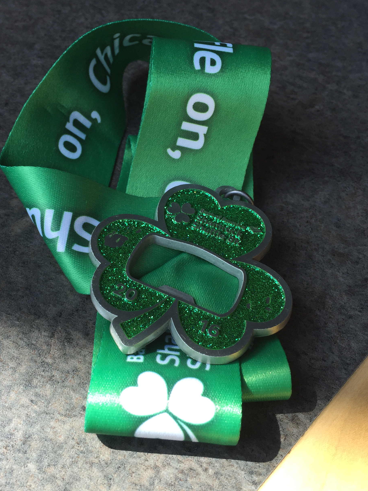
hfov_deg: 36.7
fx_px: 553
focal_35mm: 39
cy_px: 239
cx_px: 149
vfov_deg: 47.9
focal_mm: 4.15
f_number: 2.2
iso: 32
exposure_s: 1/229
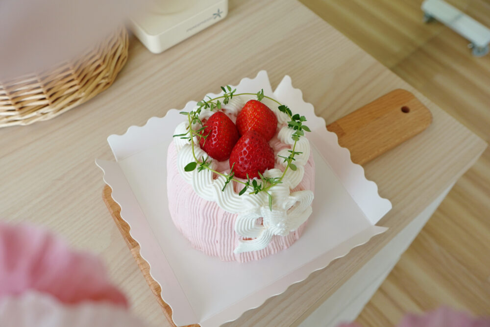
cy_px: 164
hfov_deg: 51.9
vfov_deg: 36.0
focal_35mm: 37
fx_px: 504
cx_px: 245
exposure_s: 1/80
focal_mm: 13.68
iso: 320
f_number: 4
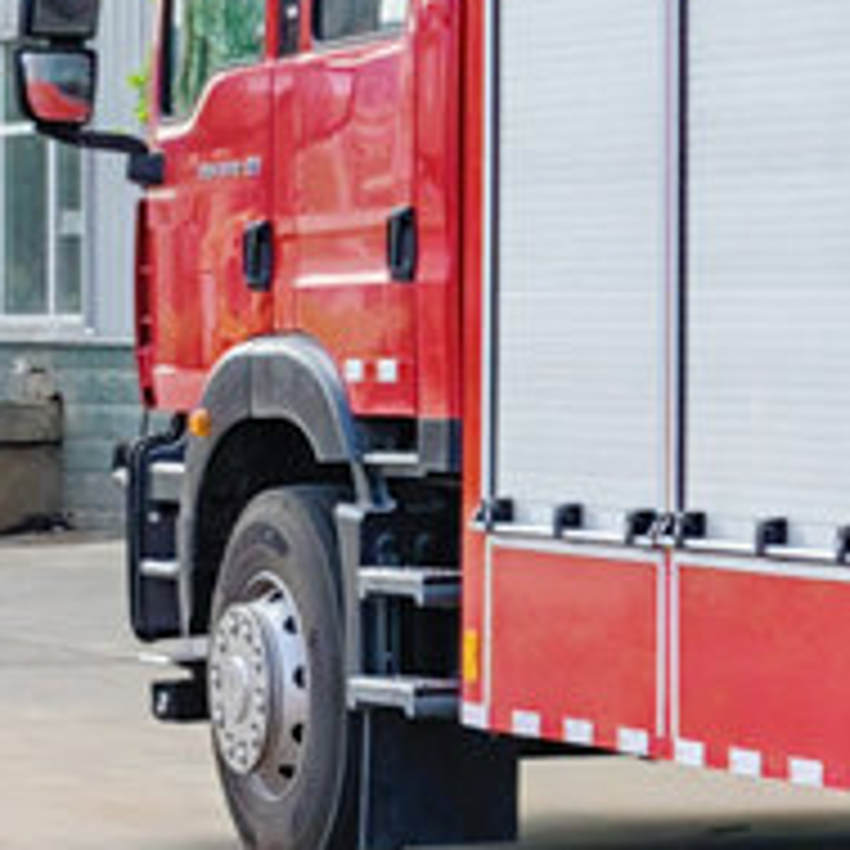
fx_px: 5612
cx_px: 1435
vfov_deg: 8.7
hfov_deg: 8.4
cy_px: 238
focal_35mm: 202
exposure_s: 1/1193
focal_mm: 5.52
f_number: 1.9
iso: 80
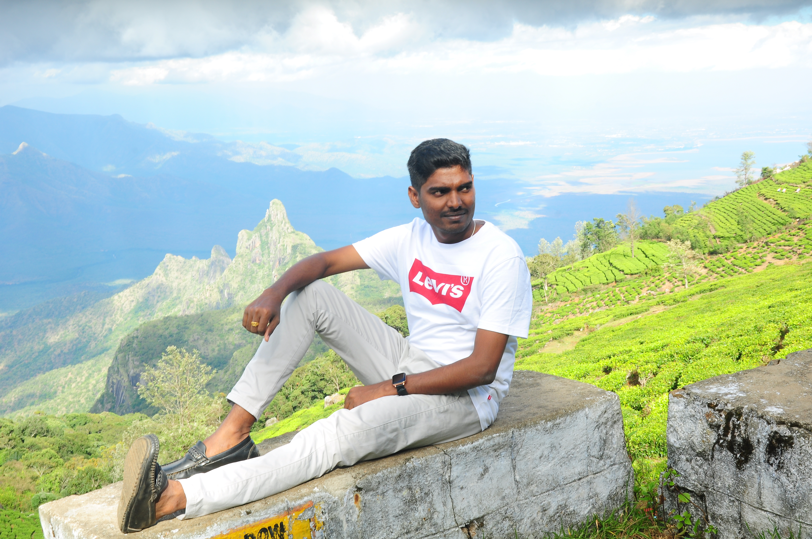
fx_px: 1149
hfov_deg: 38.9
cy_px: 270
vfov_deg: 26.4
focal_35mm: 51
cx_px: 406
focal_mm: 34
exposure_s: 1/200
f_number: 14
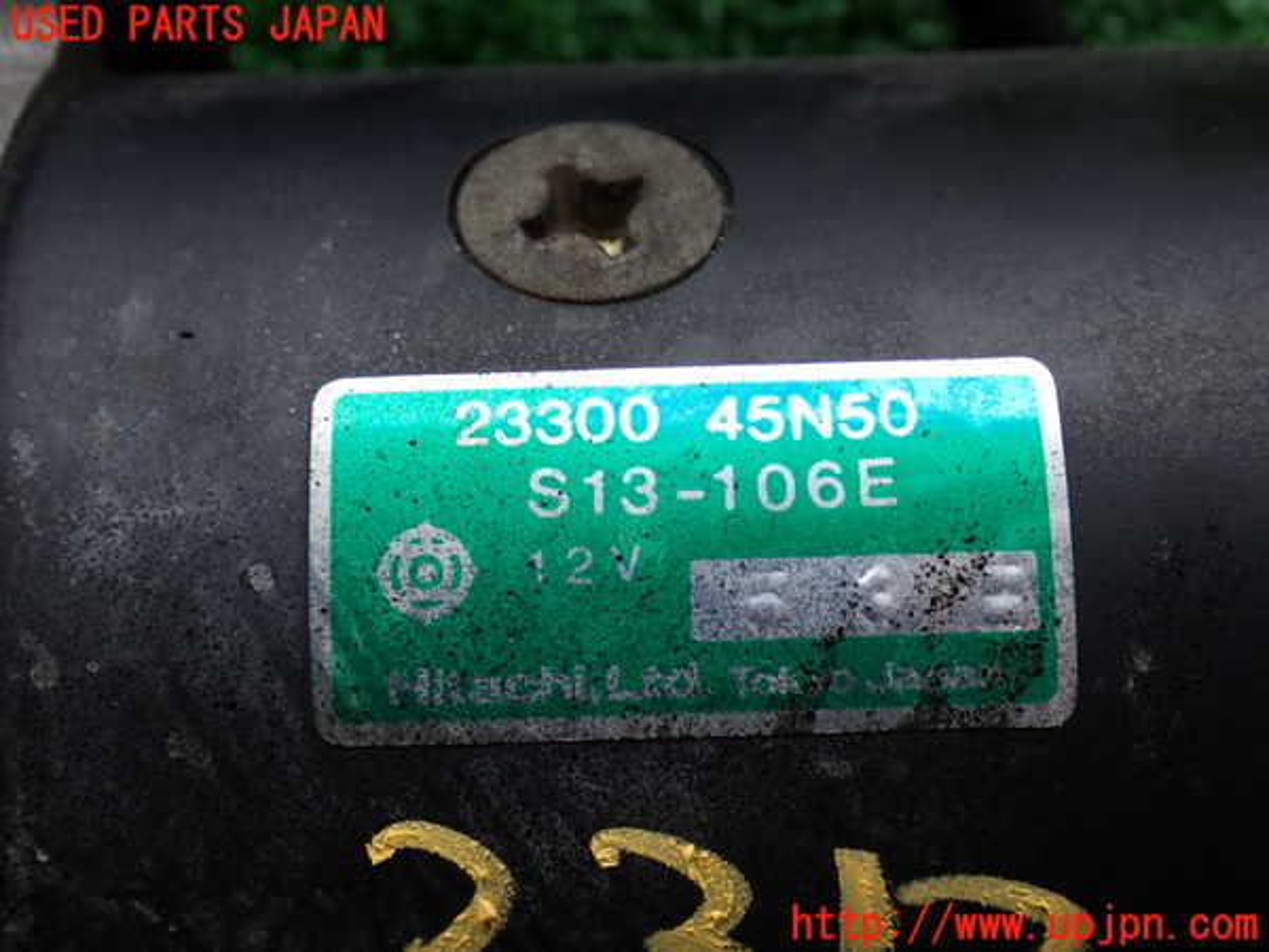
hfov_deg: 40.4
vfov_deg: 30.9
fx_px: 1723
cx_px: 634
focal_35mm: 47
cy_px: 476
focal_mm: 8.4
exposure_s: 1/100
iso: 100
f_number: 3.1
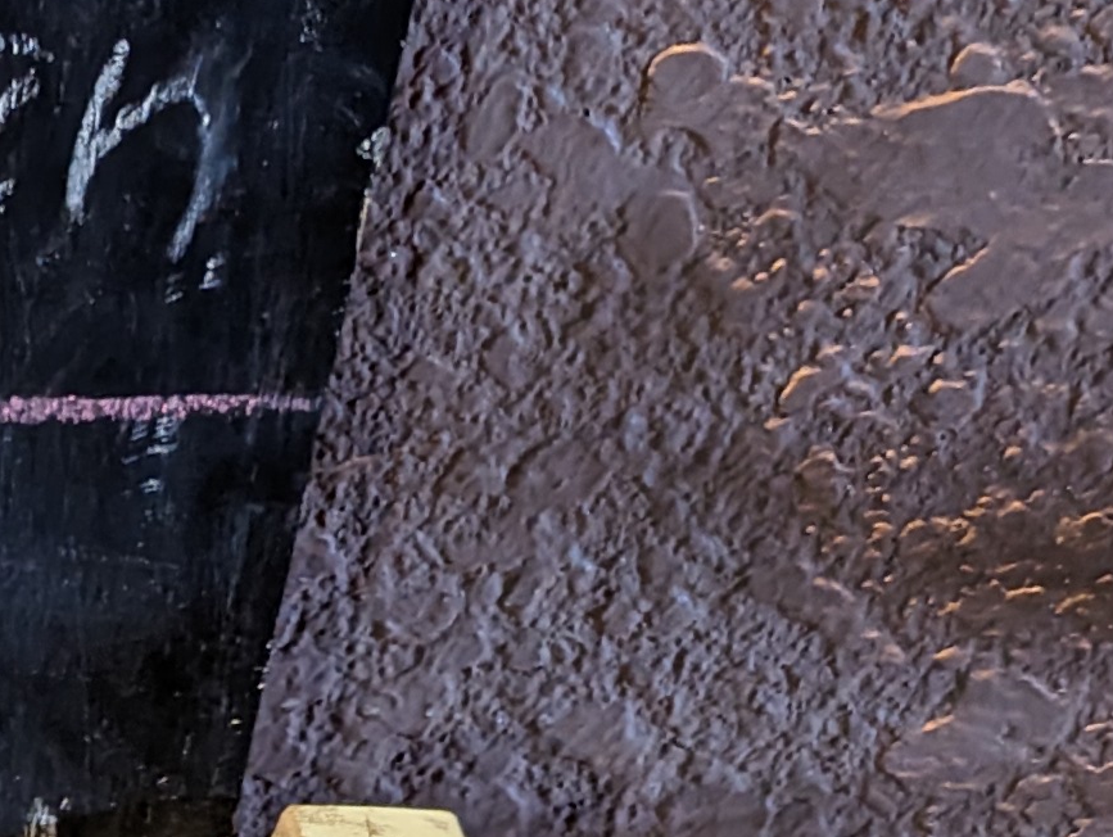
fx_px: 3637
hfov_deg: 14.1
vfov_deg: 12.6
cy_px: 1153
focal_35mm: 113
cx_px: -1225
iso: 742
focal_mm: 6.81
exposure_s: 1/25
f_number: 1.85
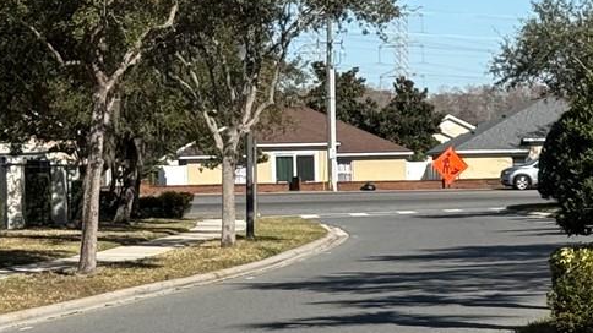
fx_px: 2720
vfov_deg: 7.0
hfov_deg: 12.0
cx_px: 811
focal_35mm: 173
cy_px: 209
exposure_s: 1/4587
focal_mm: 6.76
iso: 64
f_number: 1.78
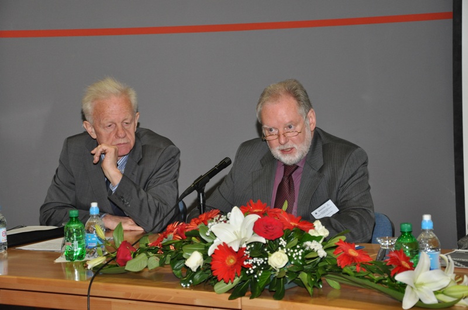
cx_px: 234
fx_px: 1207
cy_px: 155
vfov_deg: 14.7
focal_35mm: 93
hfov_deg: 21.9
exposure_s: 1/60
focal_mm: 62
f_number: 5.6
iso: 800
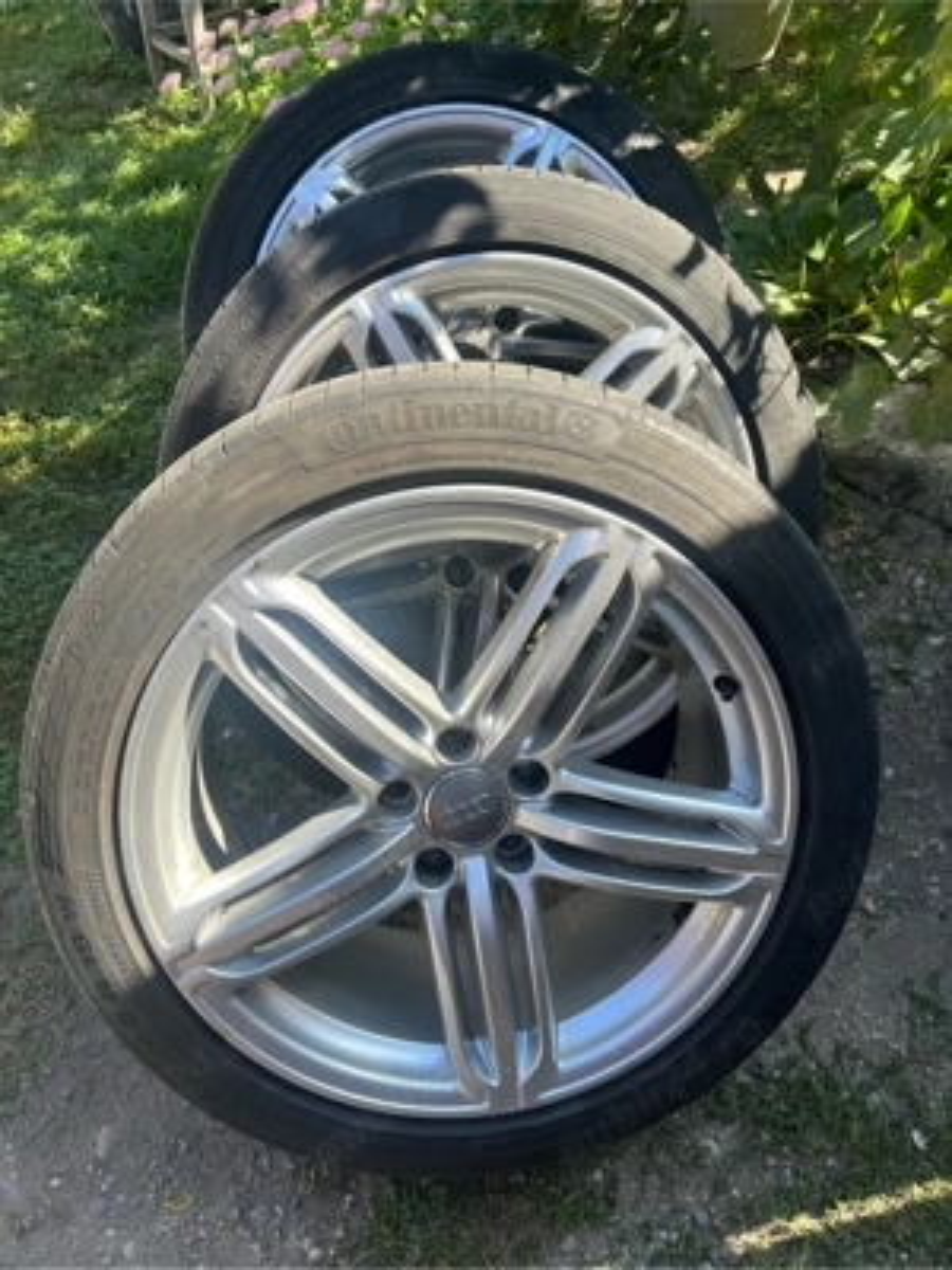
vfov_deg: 67.3
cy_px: 635
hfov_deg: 53.1
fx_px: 953
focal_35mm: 26
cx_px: 476
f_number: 1.6
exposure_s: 1/524
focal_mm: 5.1
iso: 50
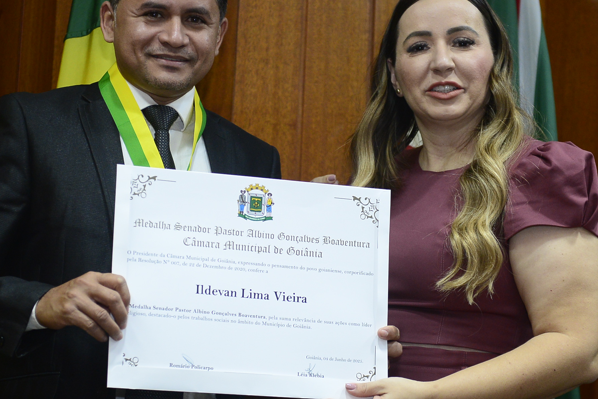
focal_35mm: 118
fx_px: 1961
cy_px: 180
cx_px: 259
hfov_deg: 17.3
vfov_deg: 11.6
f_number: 2.8
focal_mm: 70
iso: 2000
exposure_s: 1/125
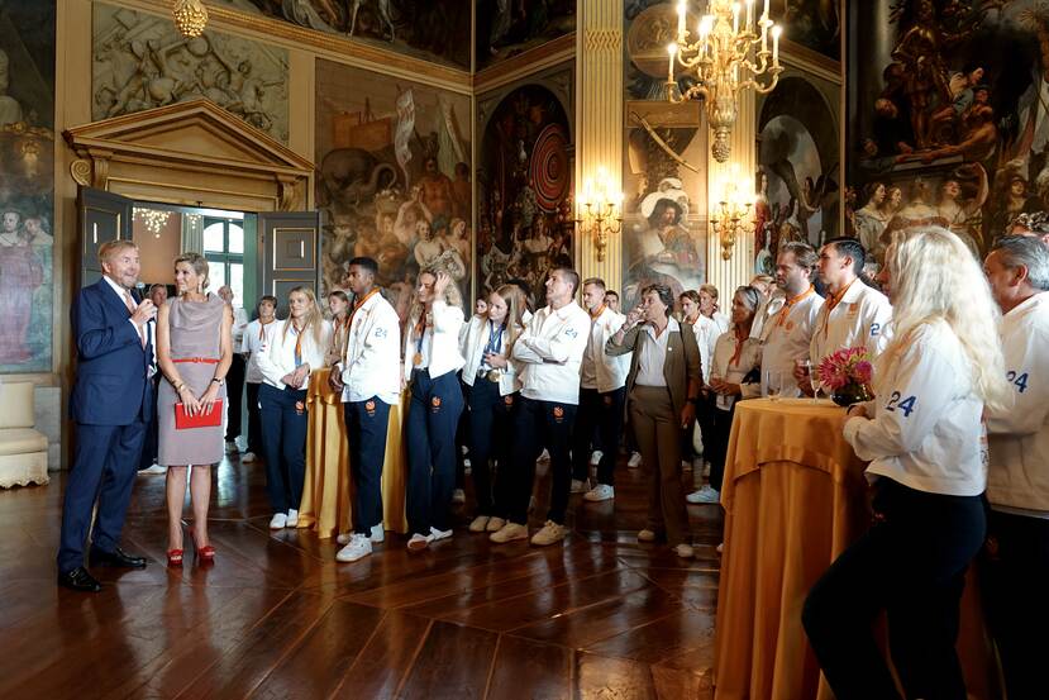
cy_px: 350
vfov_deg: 53.2
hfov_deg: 73.7
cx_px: 524
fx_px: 699
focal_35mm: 24
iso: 400
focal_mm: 8.8
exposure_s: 1/30
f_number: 2.4
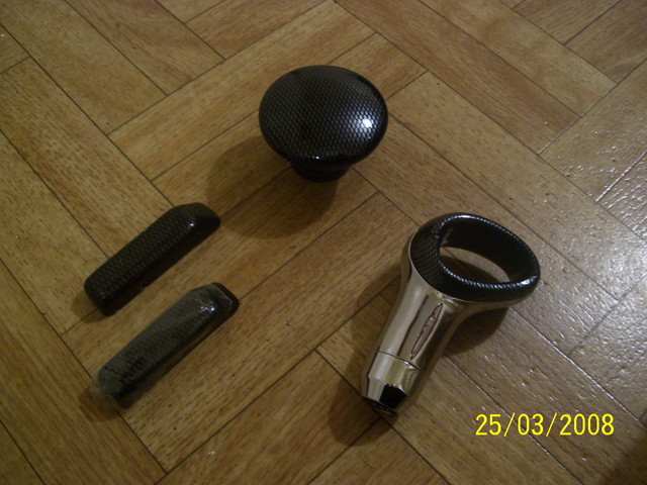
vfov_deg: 39.7
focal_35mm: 36
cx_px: 324
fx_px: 673
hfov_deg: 51.4
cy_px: 242
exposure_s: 1/8
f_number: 2.7
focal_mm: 6
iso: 160
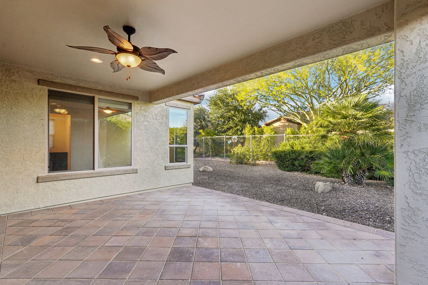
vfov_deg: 73.7
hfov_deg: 96.7
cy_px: 142
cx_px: 214
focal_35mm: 16
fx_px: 190
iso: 400
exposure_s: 1/50
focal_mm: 16
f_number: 8
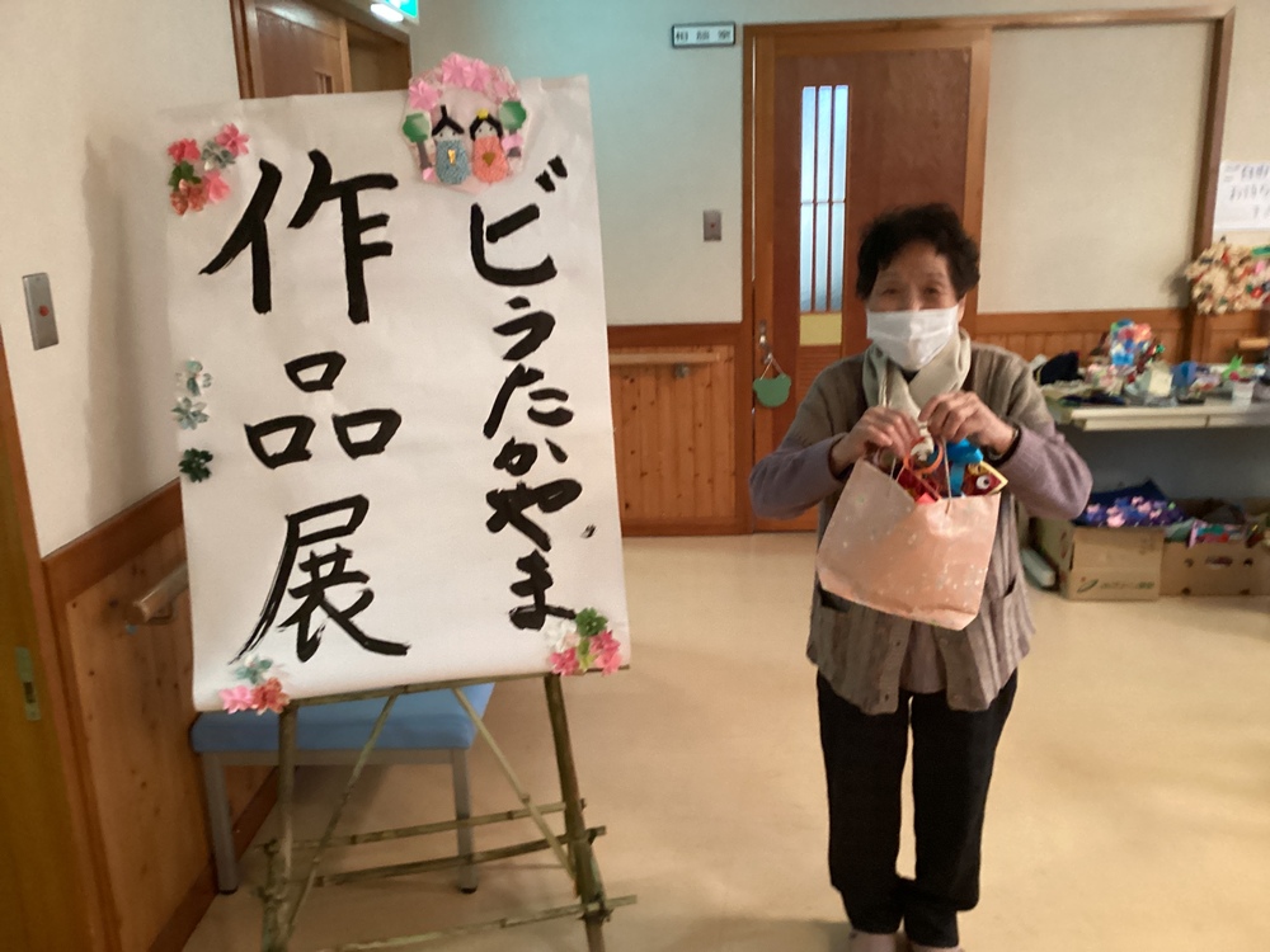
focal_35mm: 31
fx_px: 1137
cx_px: 635
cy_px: 476
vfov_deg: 45.4
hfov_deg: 58.4
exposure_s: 1/25
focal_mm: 3.3
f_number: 2.4
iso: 400
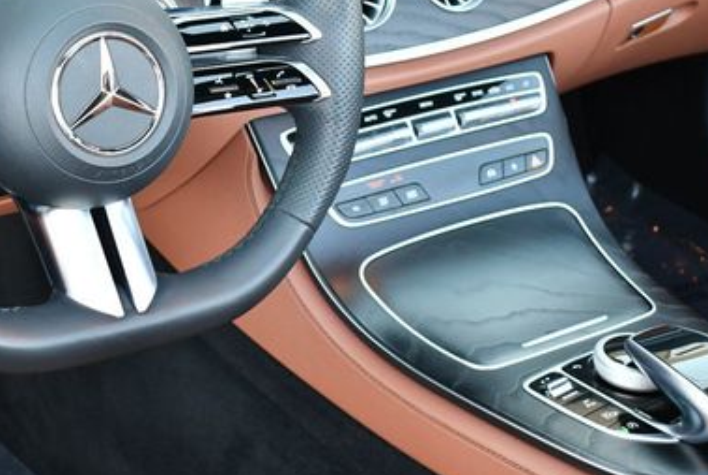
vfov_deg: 16.8
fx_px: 1595
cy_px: 108
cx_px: 161
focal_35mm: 81
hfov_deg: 24.7
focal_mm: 24
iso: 800
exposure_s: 1/160
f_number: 4
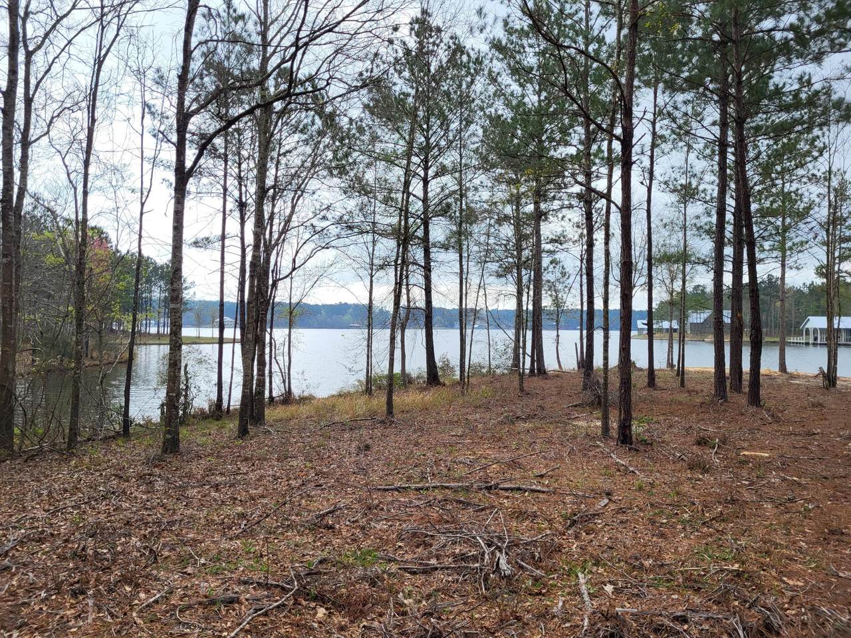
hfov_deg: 67.3
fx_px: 639
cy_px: 319
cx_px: 426
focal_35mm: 26
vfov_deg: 53.1
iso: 40
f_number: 1.8
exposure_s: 1/1663
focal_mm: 5.4
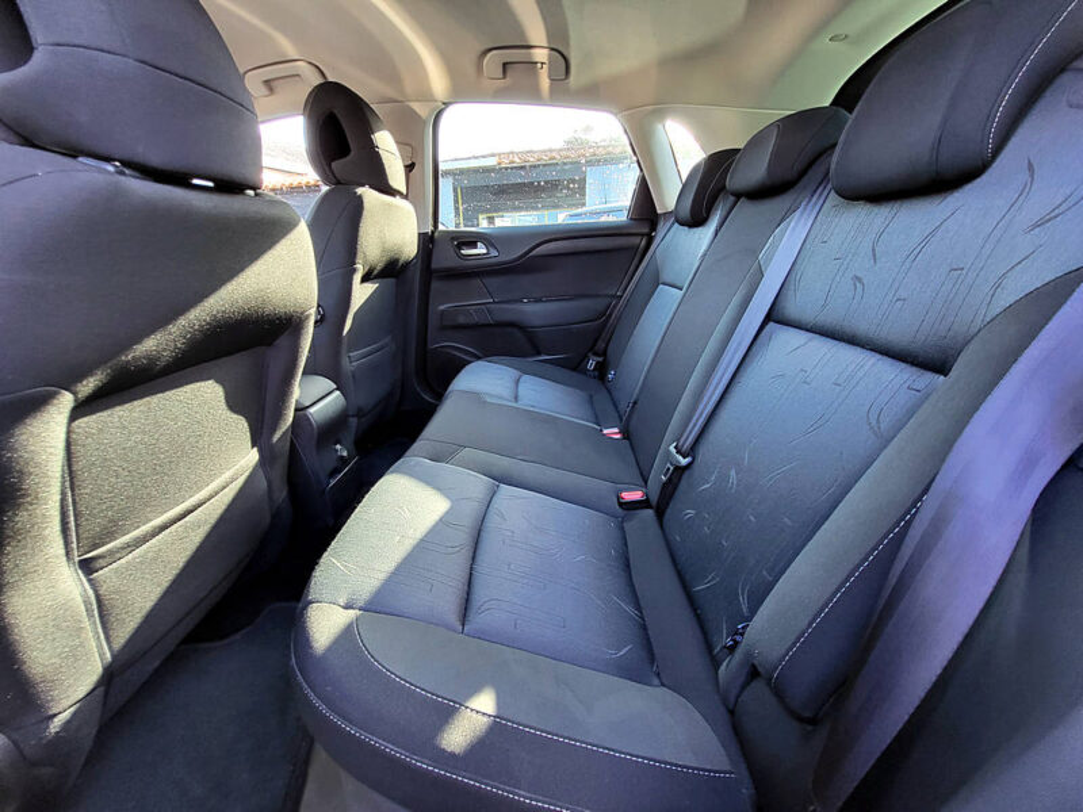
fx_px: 407
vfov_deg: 89.9
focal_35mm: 13
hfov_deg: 106.2
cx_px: 542
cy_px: 406
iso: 200
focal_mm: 1.74
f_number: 2.2
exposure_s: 1/50
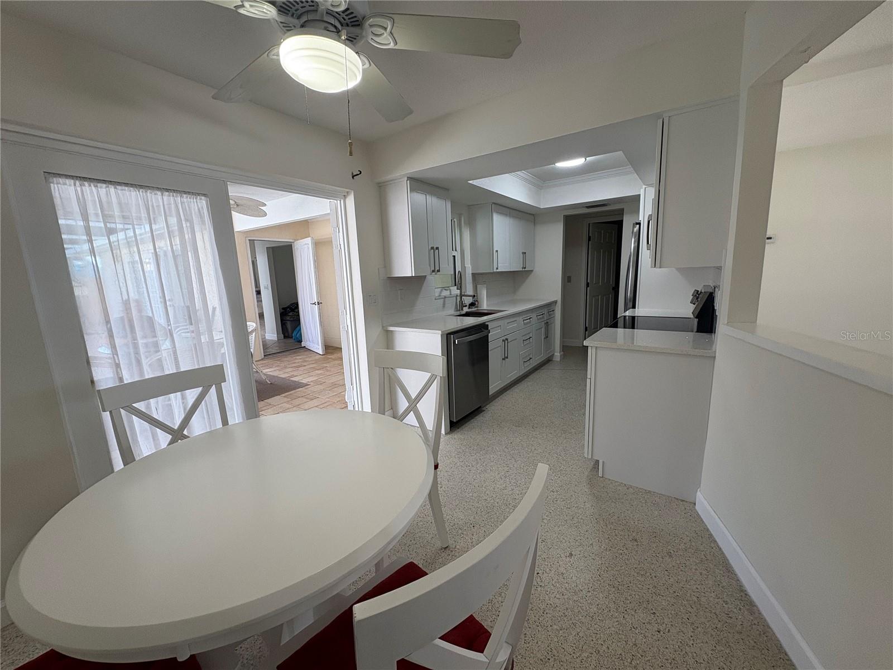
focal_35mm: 14
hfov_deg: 102.1
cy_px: 335
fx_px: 361
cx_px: 446
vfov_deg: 85.7
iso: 100
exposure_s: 1/120
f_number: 2.2
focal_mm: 2.22
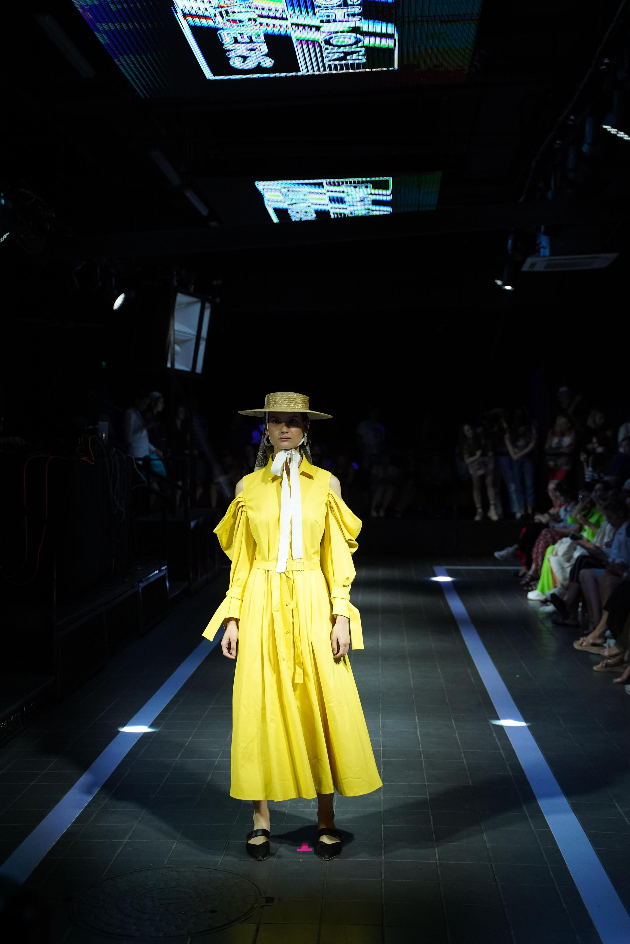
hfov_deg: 29.2
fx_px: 1207
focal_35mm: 46
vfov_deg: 42.7
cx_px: 315
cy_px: 472
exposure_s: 1/2000
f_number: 2.8
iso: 2500
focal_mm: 46
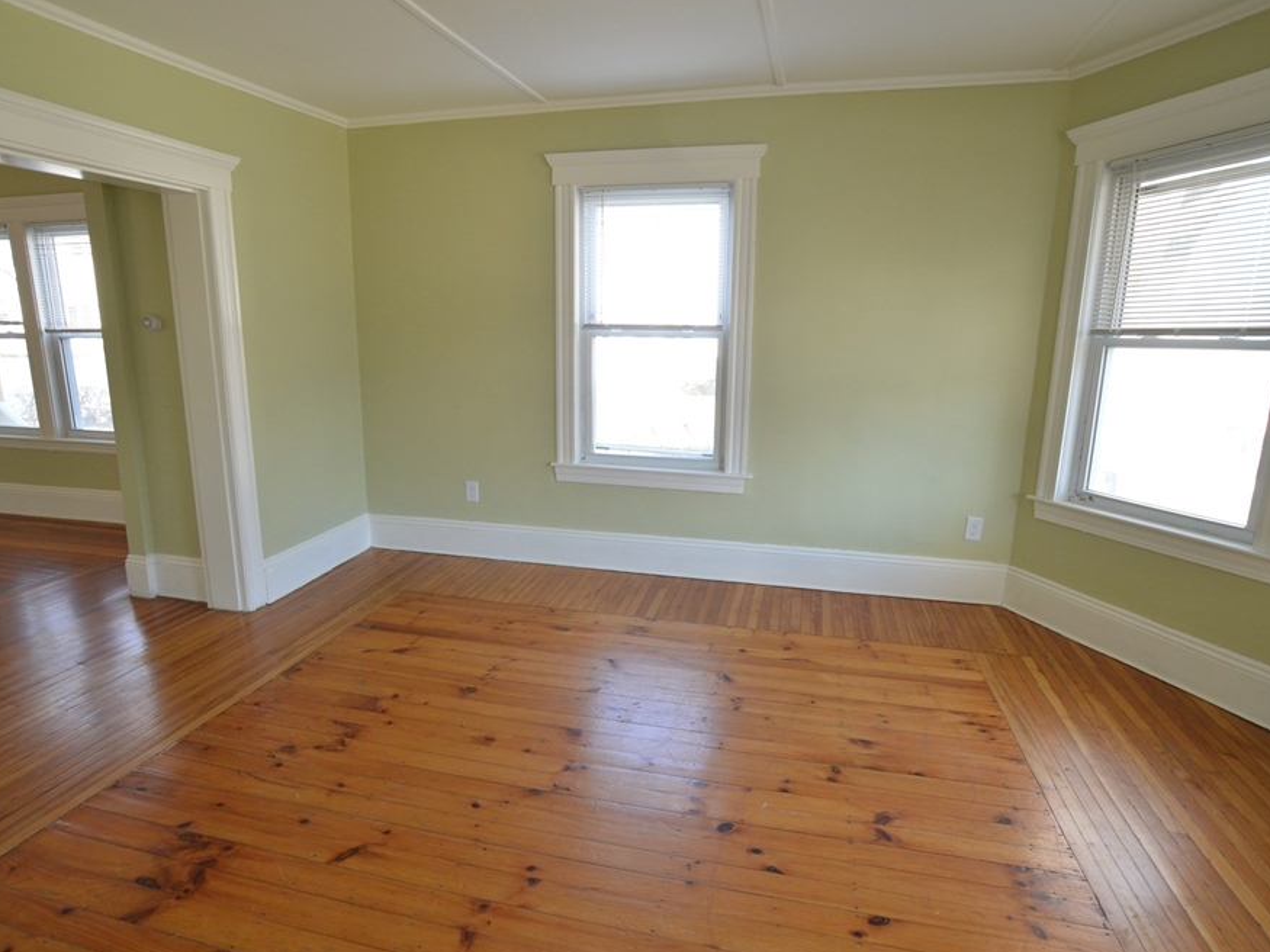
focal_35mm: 19
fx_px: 681
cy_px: 480
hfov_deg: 86.0
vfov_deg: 69.9
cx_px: 614
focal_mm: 11
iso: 500
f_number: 4.5
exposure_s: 1/60
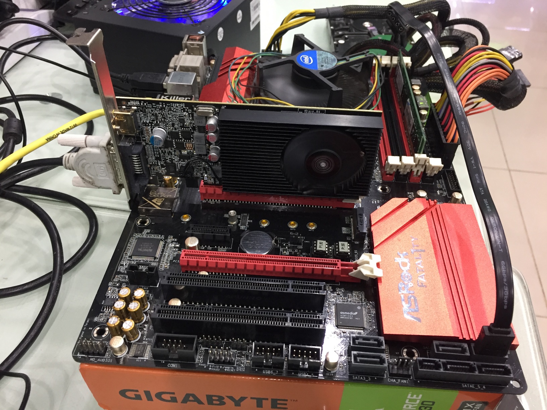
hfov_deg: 61.7
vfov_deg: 48.2
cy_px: 205
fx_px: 458
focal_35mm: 29
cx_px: 274
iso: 200
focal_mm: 4.15
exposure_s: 1/33
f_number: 2.2
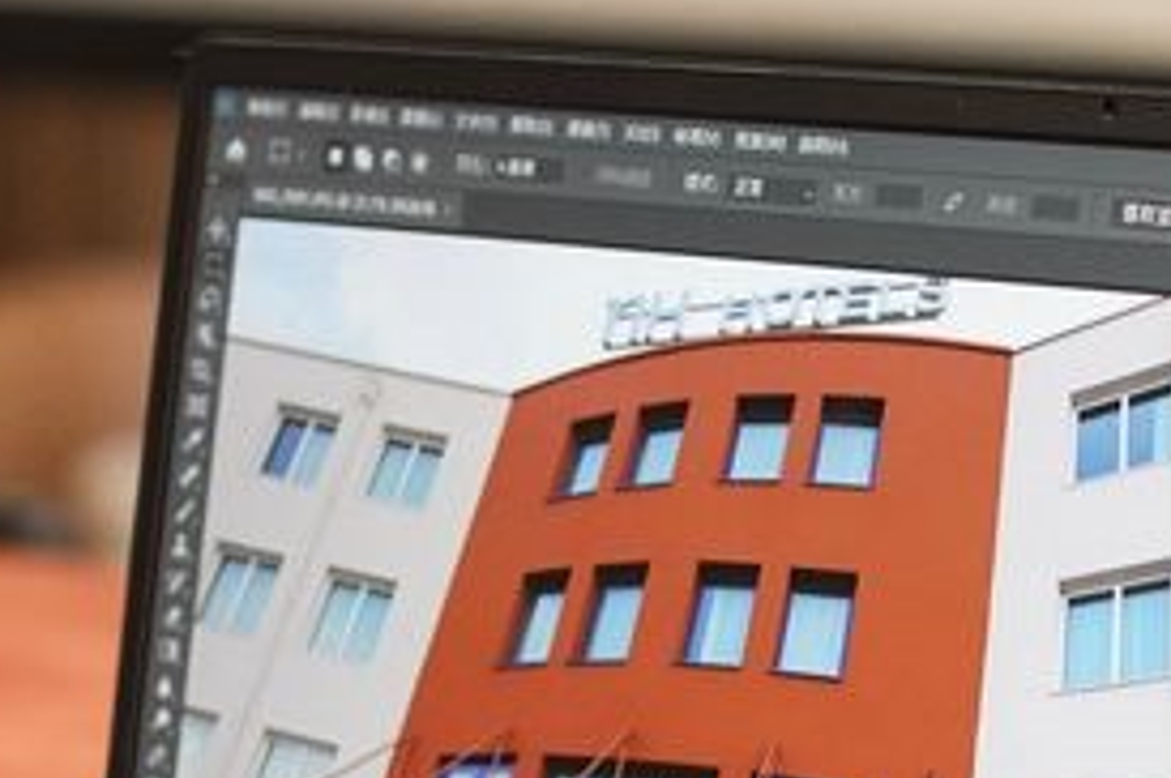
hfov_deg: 13.5
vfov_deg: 8.9
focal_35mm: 152
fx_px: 4938
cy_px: 1017
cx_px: 684
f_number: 2.5
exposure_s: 1/125
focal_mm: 35
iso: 1000
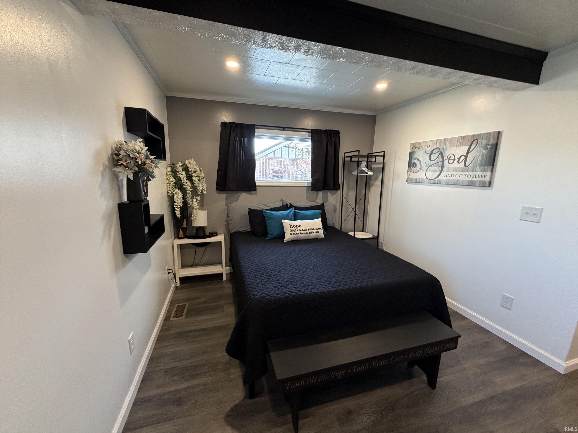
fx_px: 234
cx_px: 289
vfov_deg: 85.7
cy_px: 216
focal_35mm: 14
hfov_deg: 102.1
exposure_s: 1/60
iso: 250
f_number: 2.2
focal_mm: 2.22
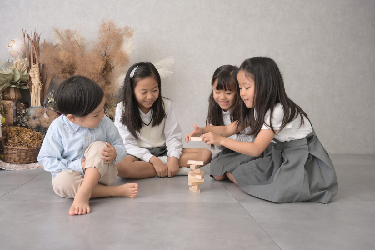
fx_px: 365
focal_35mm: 35
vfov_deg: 37.9
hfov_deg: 54.4
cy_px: 125
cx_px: 188
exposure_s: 1/160
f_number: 7.1
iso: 320
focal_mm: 35
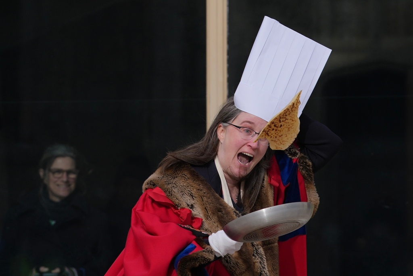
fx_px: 1342
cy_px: 138
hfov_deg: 17.5
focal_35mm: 117
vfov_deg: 11.7
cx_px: 206
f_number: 3.5
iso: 100
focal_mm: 117
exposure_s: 1/2000
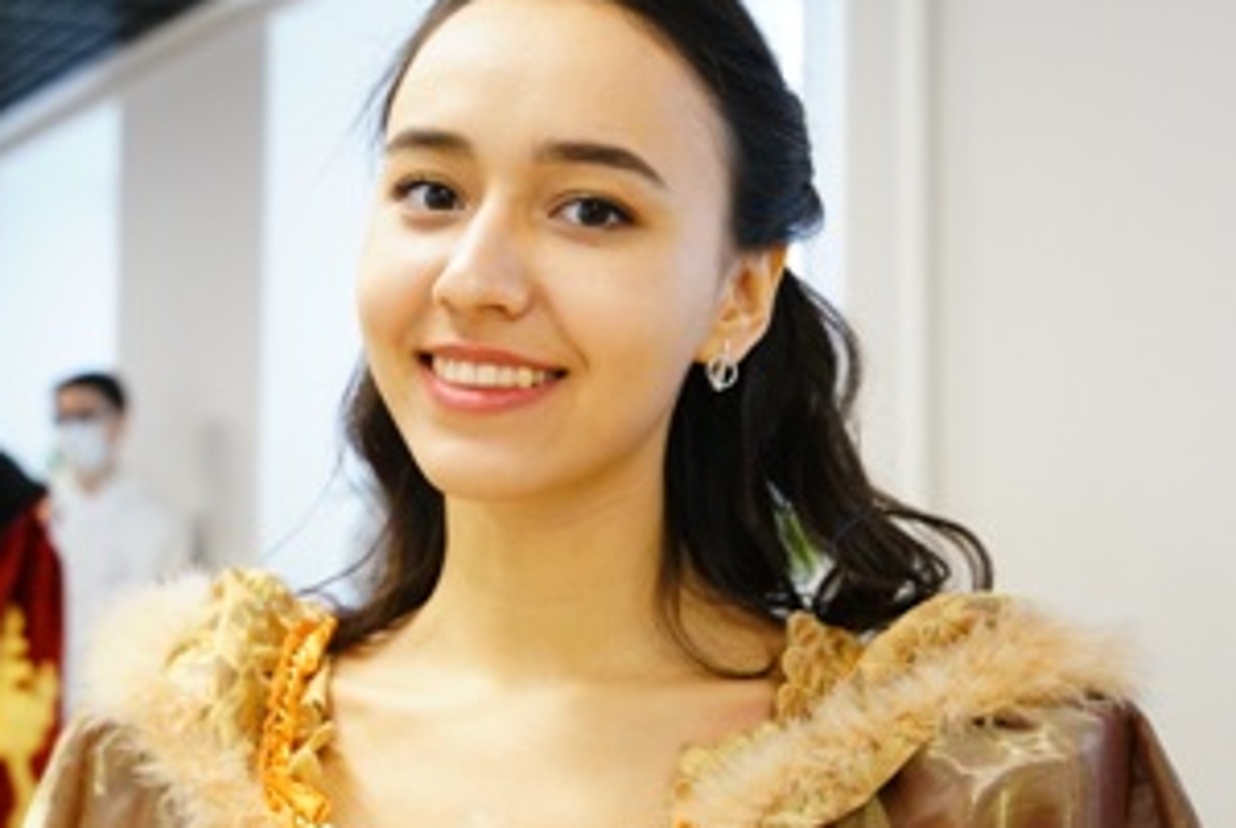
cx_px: 451
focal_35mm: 60
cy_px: 371
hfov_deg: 33.2
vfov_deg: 22.7
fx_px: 2063
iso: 4000
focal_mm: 43
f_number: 4.5
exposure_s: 1/200
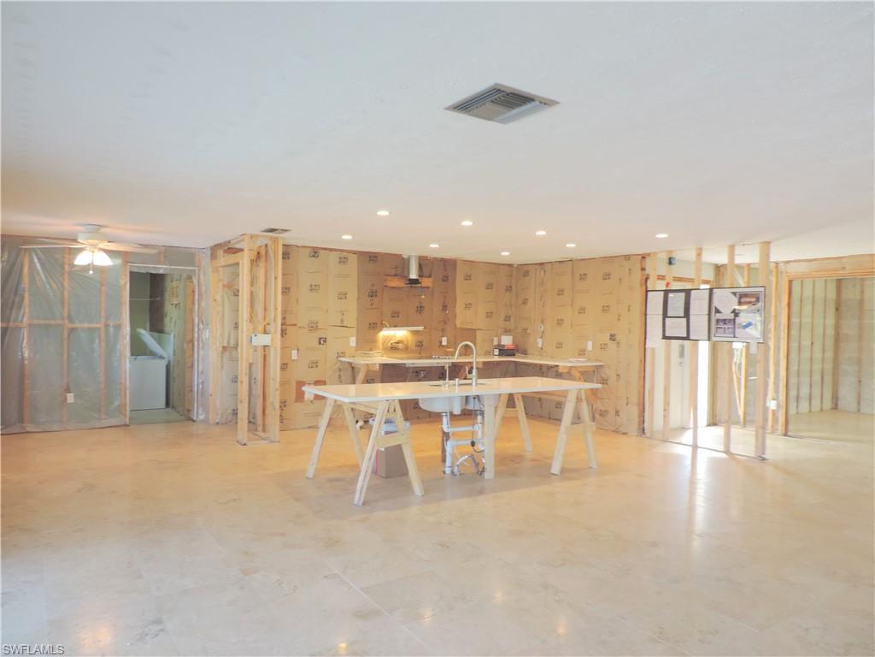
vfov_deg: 56.8
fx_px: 607
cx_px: 438
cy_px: 328
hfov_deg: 71.6
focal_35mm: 24
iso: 110
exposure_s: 1/30
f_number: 3
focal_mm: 4.3
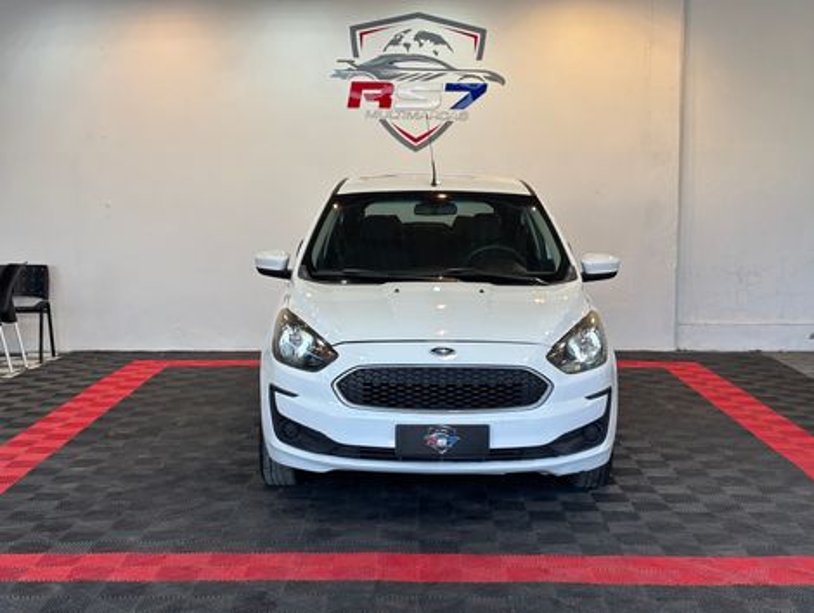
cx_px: 407
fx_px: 1225
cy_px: 306
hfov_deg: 36.8
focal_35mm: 52
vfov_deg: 28.1
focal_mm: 5.96
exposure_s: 1/155
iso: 25
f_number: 1.6
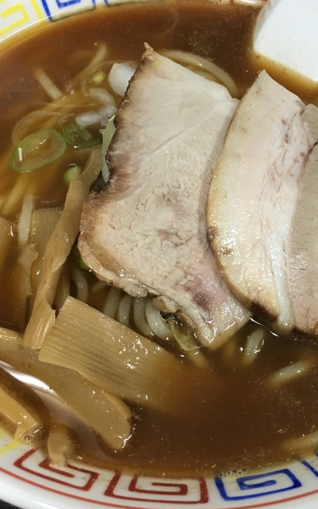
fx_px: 749
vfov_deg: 37.5
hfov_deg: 23.9
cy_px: 235
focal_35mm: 54
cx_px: 193
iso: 25
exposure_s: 1/15
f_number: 2.2
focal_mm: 4.15
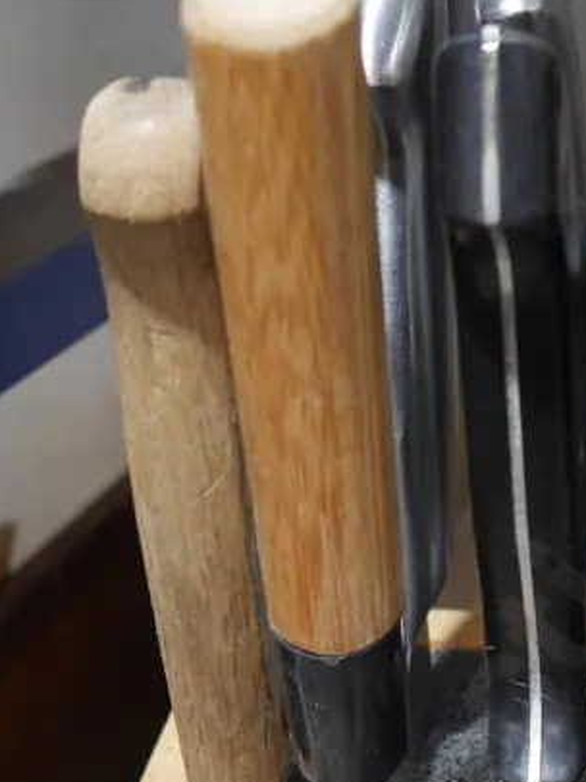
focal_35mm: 96
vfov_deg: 19.9
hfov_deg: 15.3
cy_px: 765
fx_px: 2169
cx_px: 460
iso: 800
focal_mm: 19
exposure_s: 1/60
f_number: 4.1
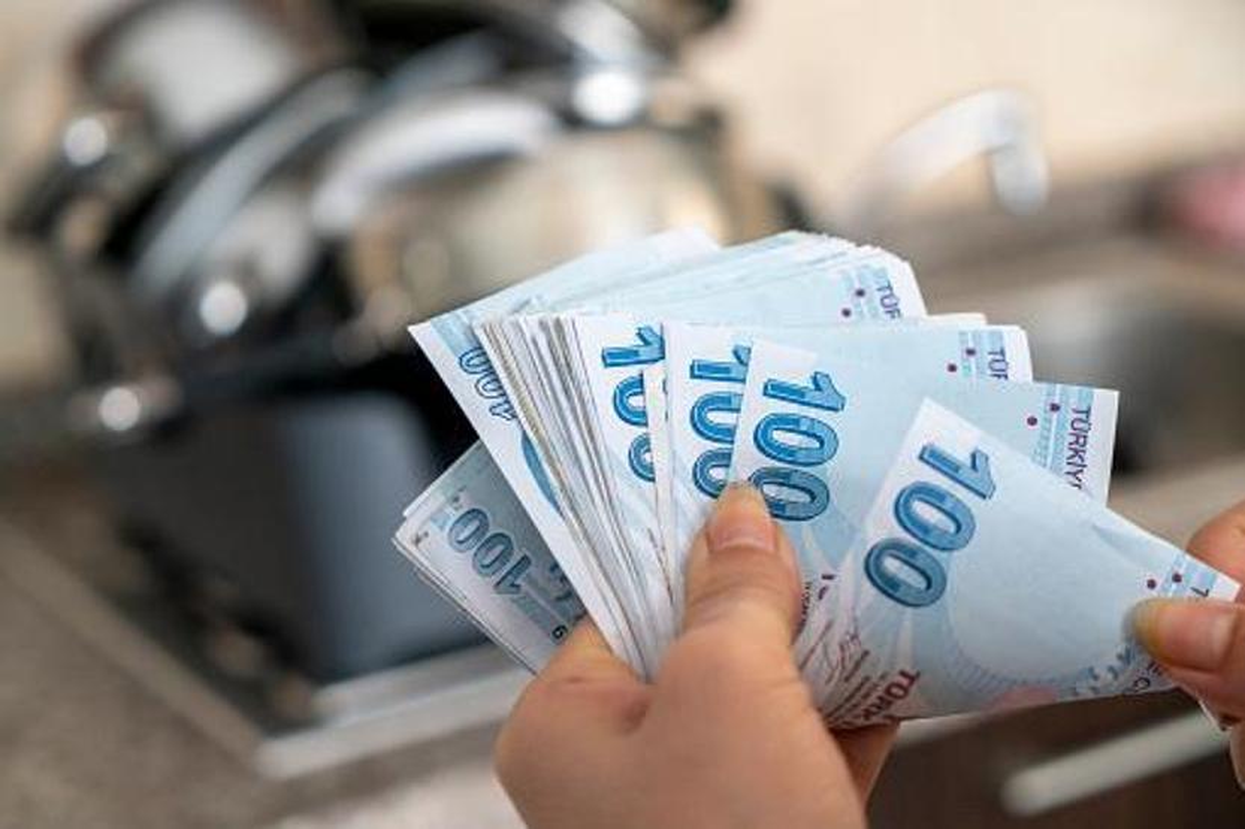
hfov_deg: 28.8
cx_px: 622
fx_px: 2420
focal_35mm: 70
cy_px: 414
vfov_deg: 19.4
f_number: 4
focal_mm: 70
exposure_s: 1/160
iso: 1600
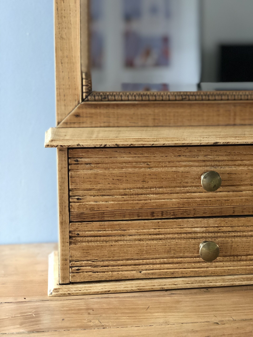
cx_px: 126
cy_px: 168
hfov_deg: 28.0
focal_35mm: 52
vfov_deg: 36.8
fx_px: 507
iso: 160
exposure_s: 1/17
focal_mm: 6
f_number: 2.4
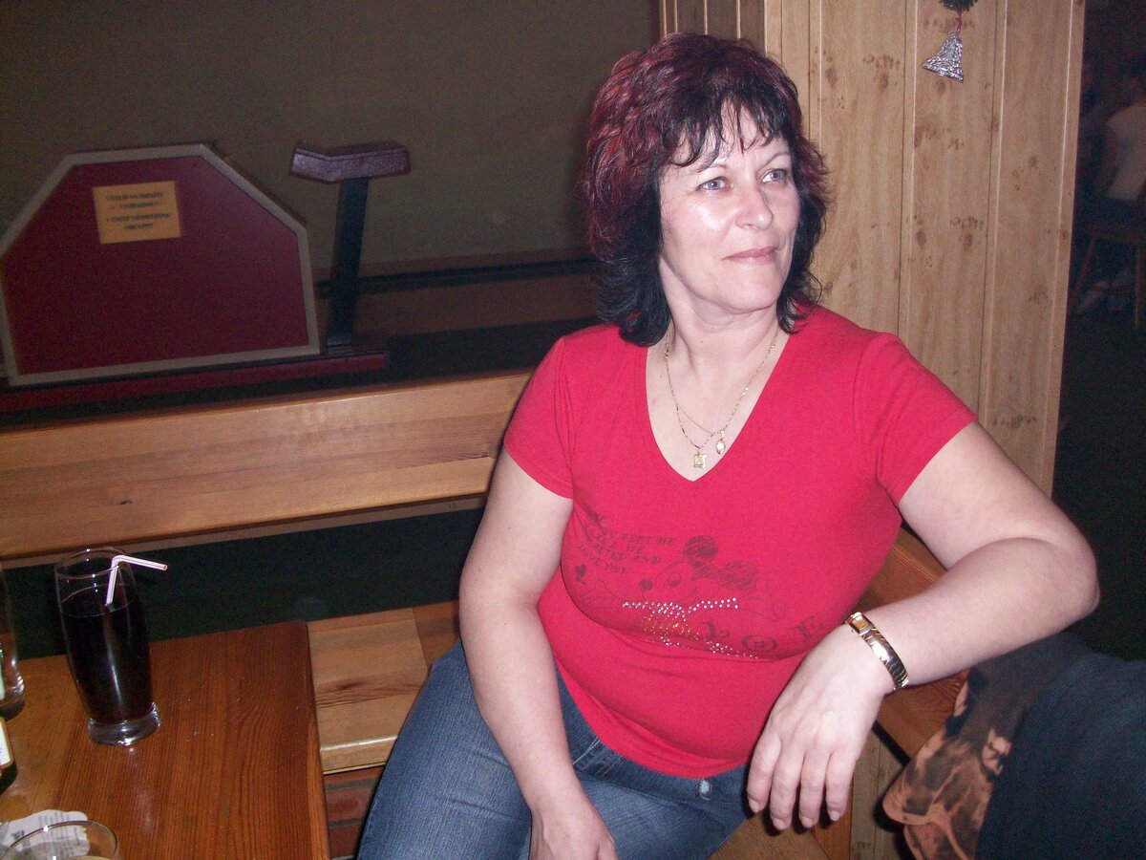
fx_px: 1126
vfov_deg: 41.8
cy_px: 430
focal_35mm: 34
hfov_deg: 54.0
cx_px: 573
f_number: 2.8
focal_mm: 5.7
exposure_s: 1/60
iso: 160
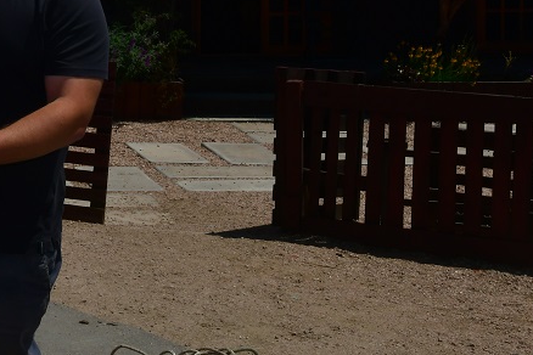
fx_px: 1571
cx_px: -9
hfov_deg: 18.7
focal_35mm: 106
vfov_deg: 12.7
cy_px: -32
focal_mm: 31
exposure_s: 1/250
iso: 160
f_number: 20
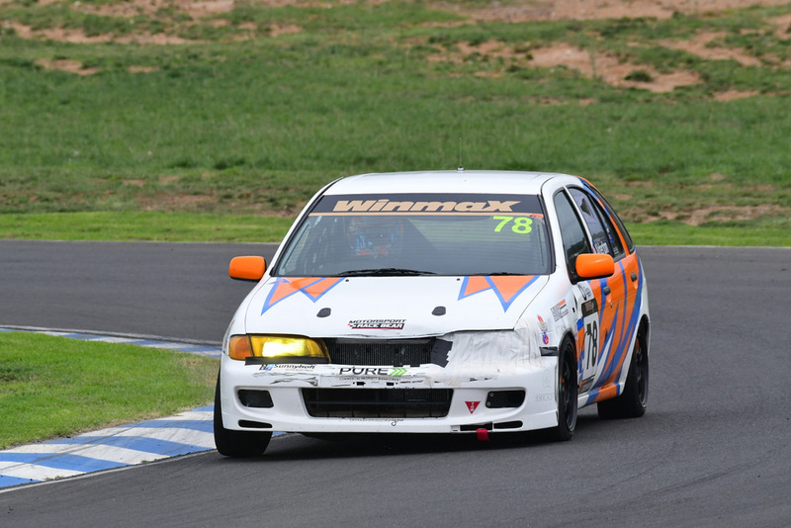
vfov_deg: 2.2
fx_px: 13847
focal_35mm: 630
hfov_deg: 3.3
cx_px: 396
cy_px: 264
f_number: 11
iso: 800
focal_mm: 420
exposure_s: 1/640
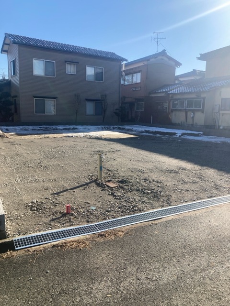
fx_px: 248
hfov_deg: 49.7
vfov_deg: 63.4
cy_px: 153
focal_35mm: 28
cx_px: 115
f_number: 1.8
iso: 20
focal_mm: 3.99
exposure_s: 1/1567
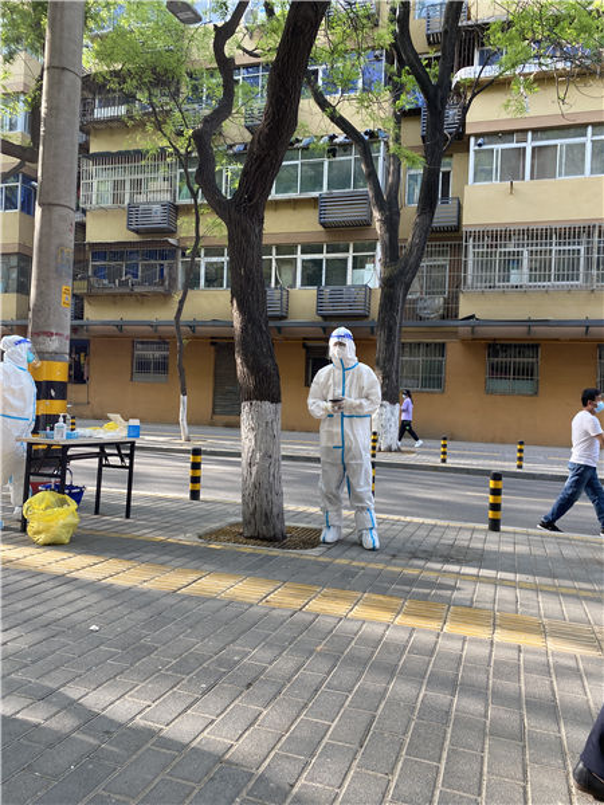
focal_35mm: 26
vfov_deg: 67.3
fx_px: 605
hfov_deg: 53.1
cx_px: 302
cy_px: 402
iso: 40
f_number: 1.8
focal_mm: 4.25
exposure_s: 1/122
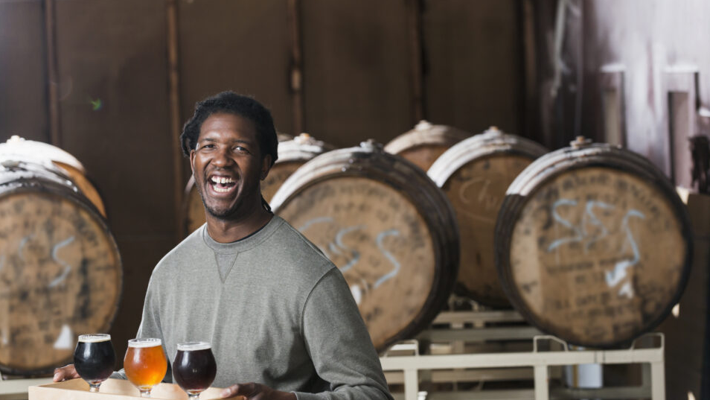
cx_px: 356
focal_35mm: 116
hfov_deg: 18.5
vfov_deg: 10.5
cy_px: 225
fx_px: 2184
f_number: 4
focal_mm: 110
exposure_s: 1/160
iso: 640
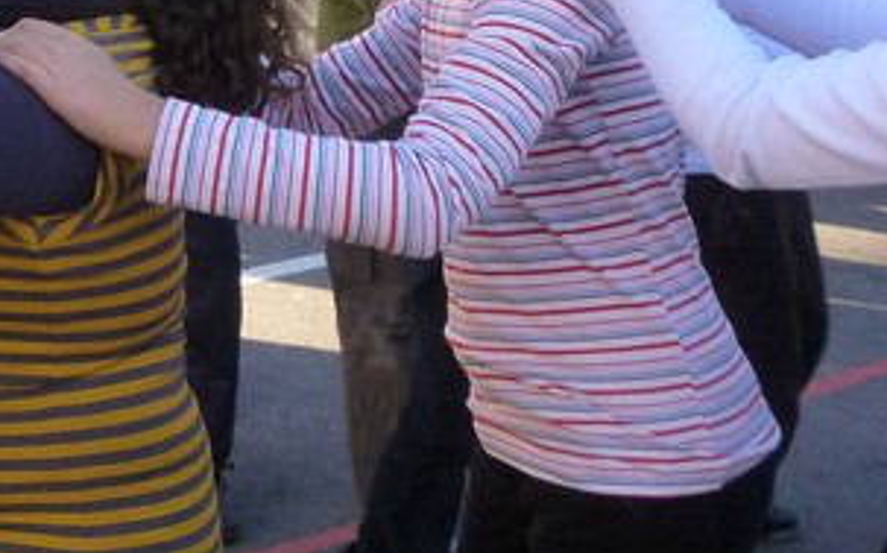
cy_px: -225
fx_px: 2513
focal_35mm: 104
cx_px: 70
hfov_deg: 19.6
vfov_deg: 12.1
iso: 200
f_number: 3.3
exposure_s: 1/250
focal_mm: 5.2
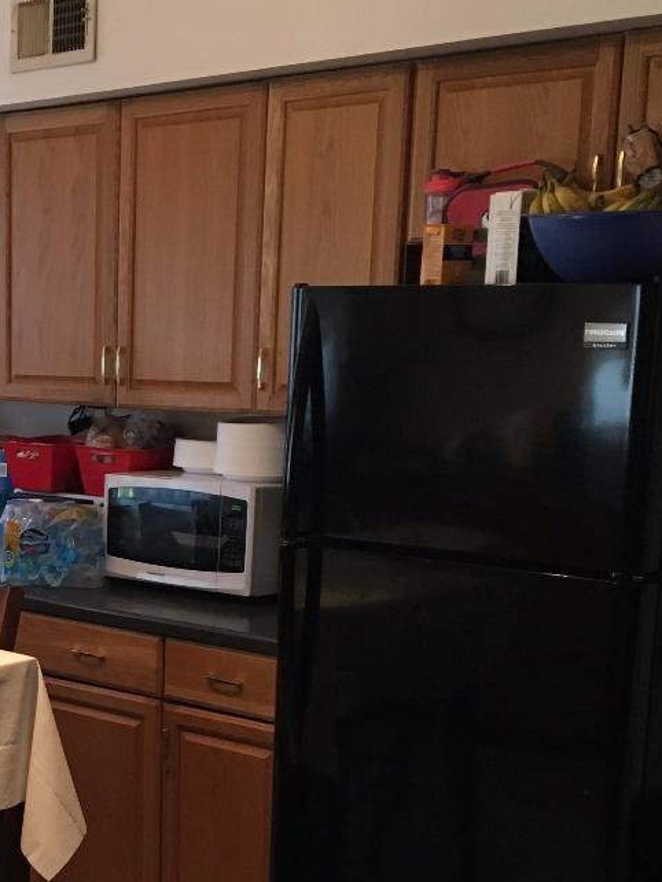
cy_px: 640
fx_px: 1656
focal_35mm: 65
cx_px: -10
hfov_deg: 21.7
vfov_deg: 29.4
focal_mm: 4.15
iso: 125
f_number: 2.2
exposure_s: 1/30
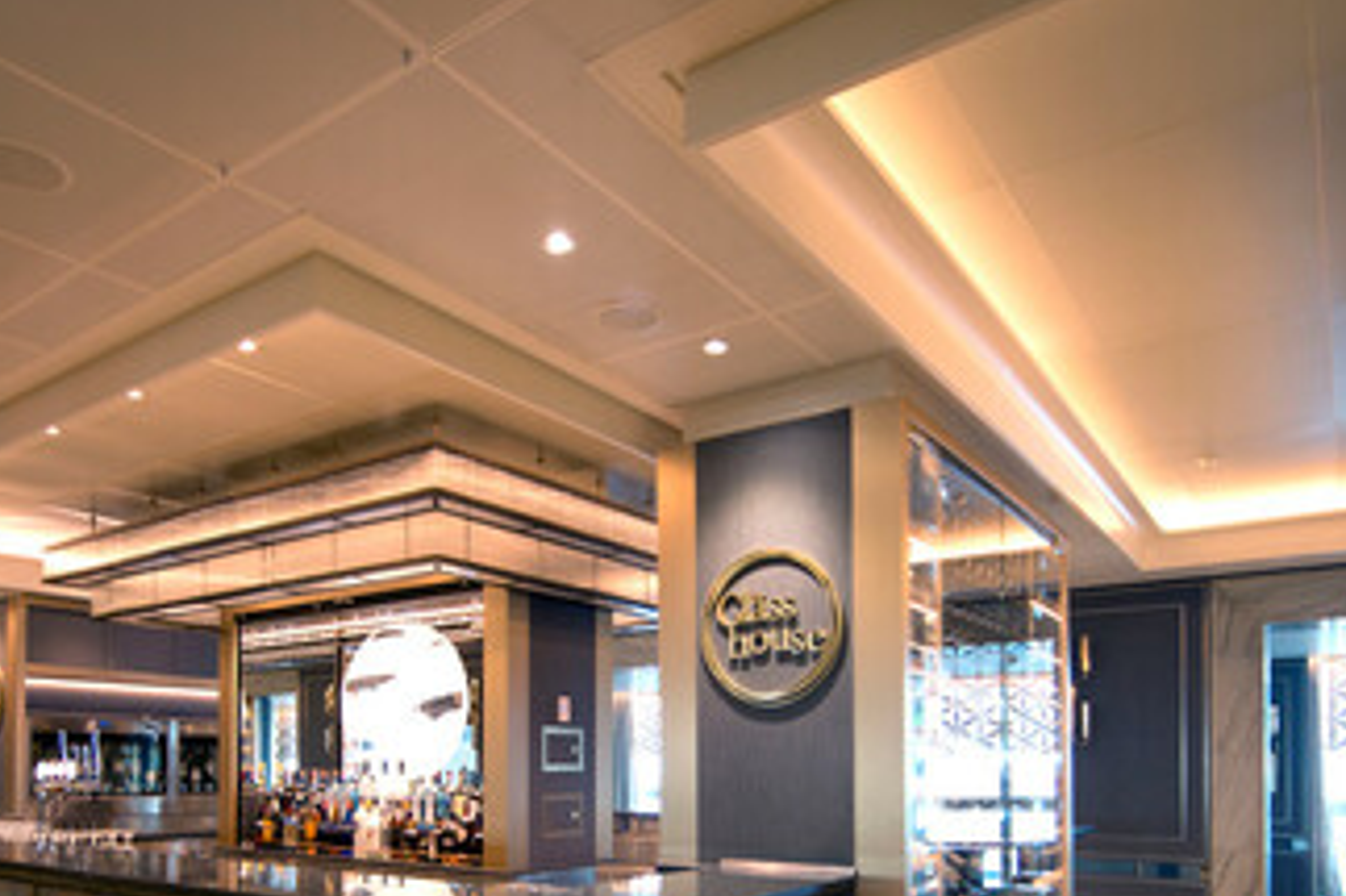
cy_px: 758
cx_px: 617
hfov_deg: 69.3
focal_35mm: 26
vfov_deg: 46.0
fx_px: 972
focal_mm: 14
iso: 100
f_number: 2.8
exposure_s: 1/20
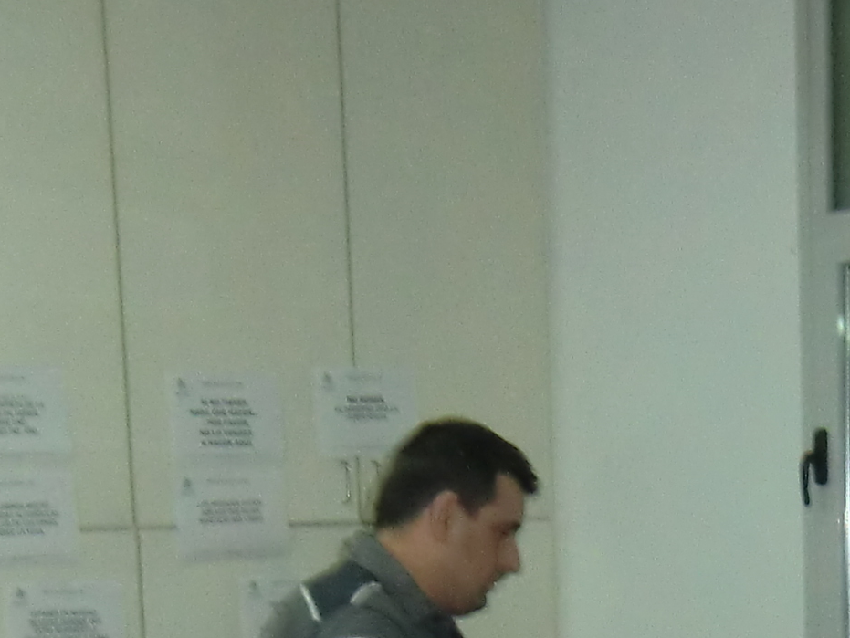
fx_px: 2309
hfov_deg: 20.6
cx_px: 677
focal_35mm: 94
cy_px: 1080
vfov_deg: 14.2
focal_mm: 4.3
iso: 400
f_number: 3.2
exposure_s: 1/60
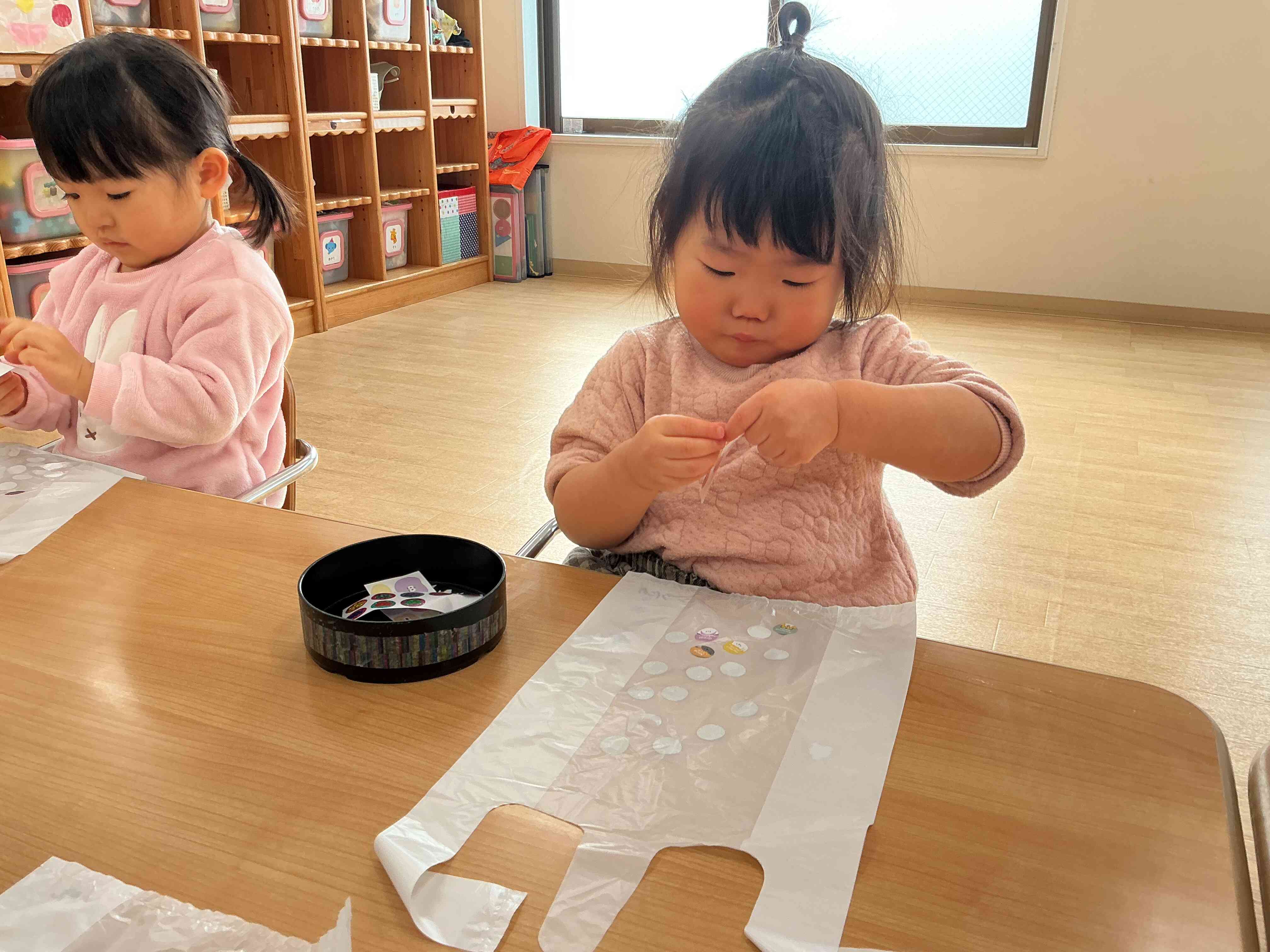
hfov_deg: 61.7
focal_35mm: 29
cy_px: 476
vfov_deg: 48.2
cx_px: 635
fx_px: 1064
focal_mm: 3
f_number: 1.8
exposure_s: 1/120
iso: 25
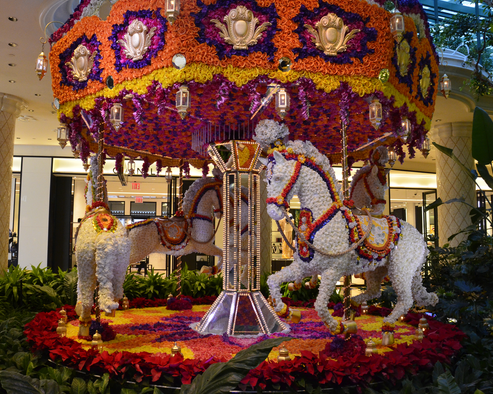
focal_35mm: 31
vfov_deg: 47.1
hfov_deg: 57.1
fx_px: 452
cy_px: 195
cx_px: 224
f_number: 9
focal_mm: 18
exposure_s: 1/80
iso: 2000
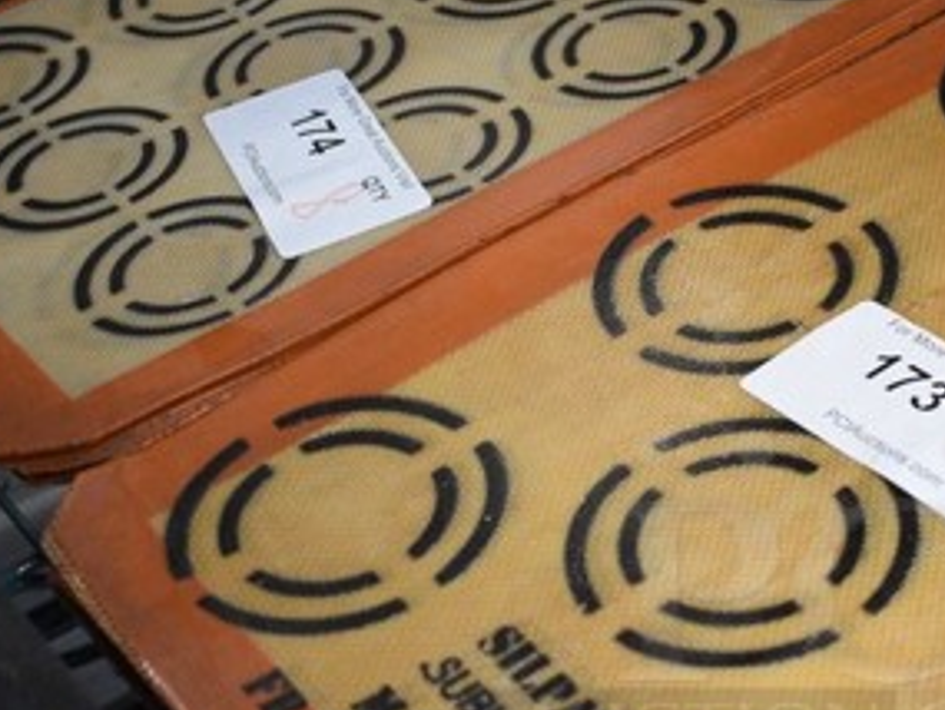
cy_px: 584
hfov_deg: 27.5
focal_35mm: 68
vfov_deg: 21.3
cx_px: 859
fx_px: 1857
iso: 2800
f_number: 3.8
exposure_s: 1/125
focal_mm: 22
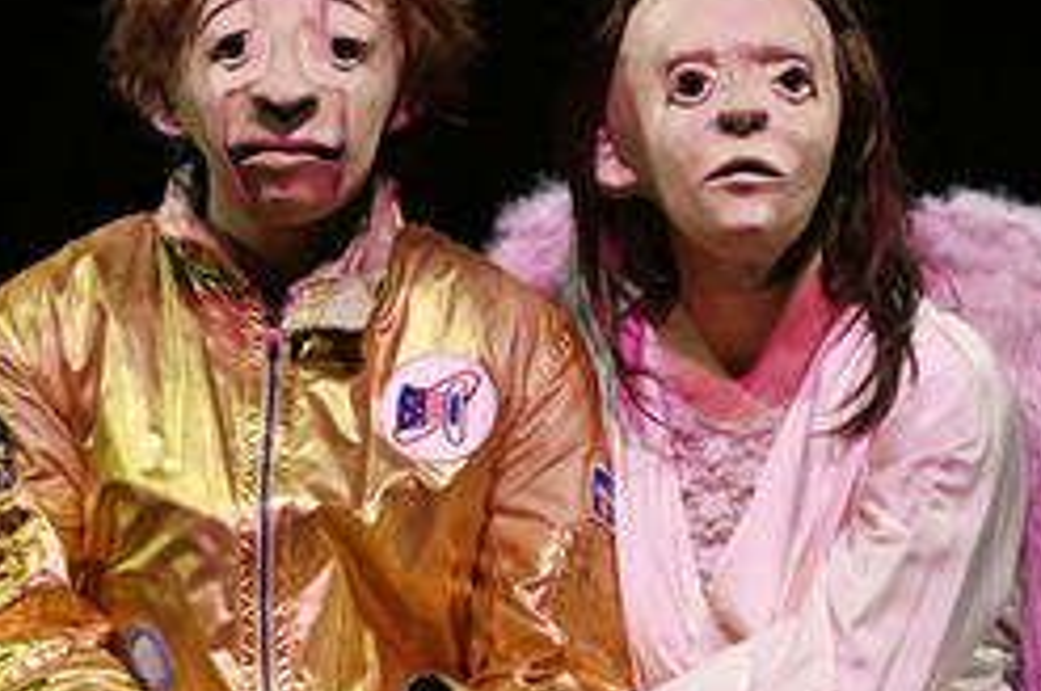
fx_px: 16894
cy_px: 329
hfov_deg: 3.5
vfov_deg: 2.3
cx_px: 508
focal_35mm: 585
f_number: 5.6
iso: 6400
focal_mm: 320
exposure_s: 1/250
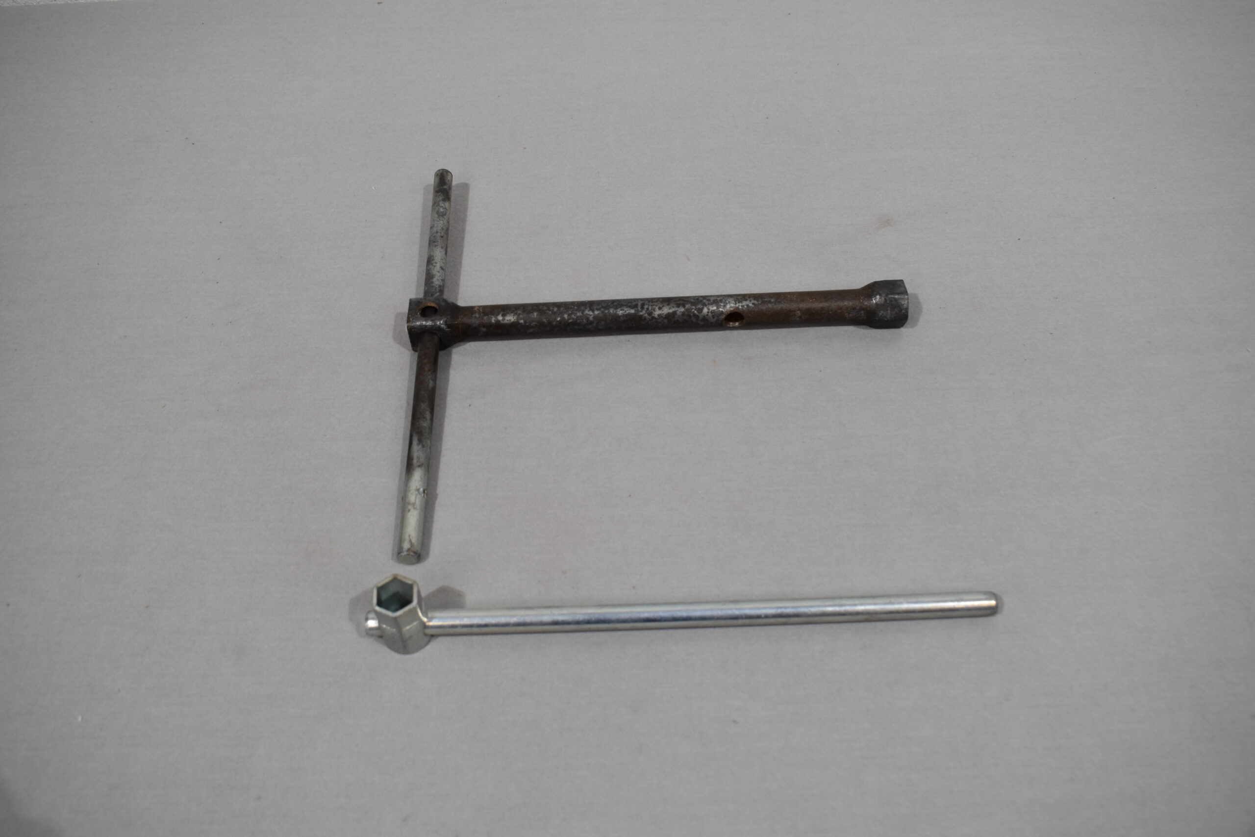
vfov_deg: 41.7
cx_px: 628
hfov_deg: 59.5
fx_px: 1098
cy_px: 418
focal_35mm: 32
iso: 400
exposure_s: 1/125
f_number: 5.6
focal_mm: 21
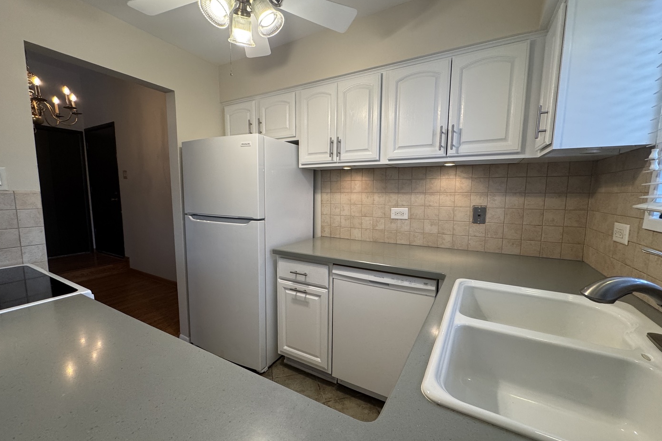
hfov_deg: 100.4
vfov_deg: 77.3
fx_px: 276
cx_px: 327
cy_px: 224
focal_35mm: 15
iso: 200
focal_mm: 2.22
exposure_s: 1/120
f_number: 2.2
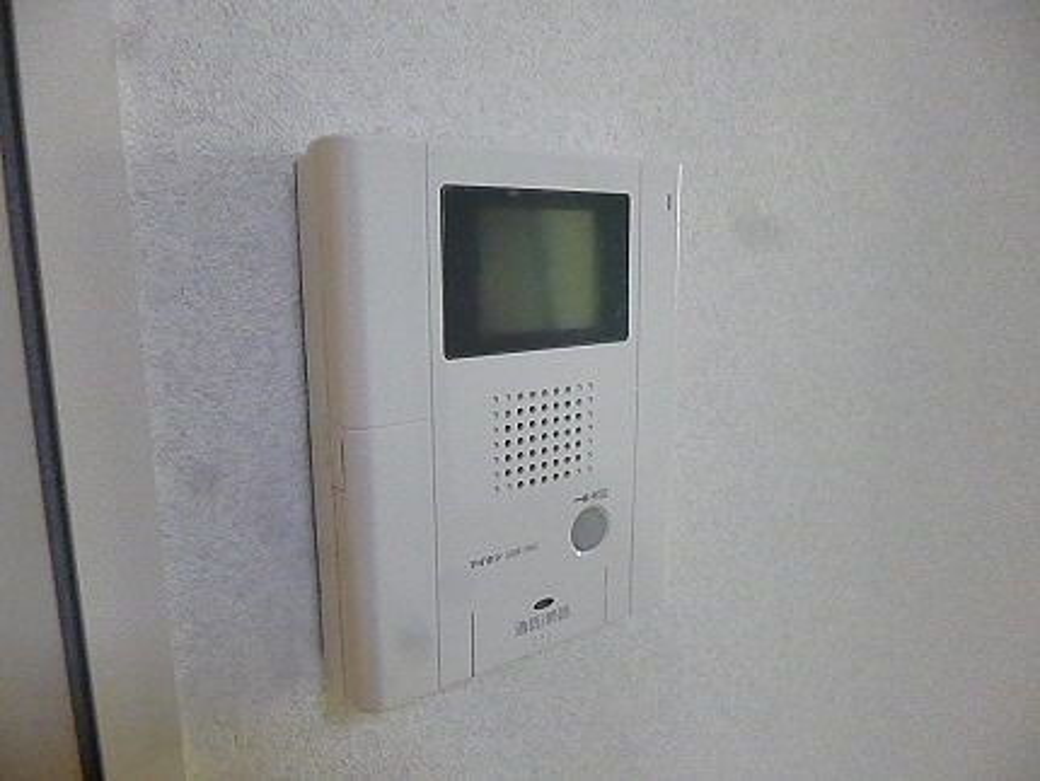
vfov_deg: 56.9
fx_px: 721
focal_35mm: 24
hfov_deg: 71.6
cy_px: 390
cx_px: 520
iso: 1600
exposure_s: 1/200
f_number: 2.5
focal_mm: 4.3
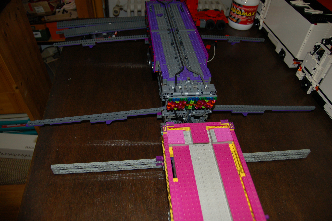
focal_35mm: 27
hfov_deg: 67.4
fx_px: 249
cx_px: 166
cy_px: 110
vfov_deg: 47.8
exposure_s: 1/60
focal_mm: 18
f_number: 3.5
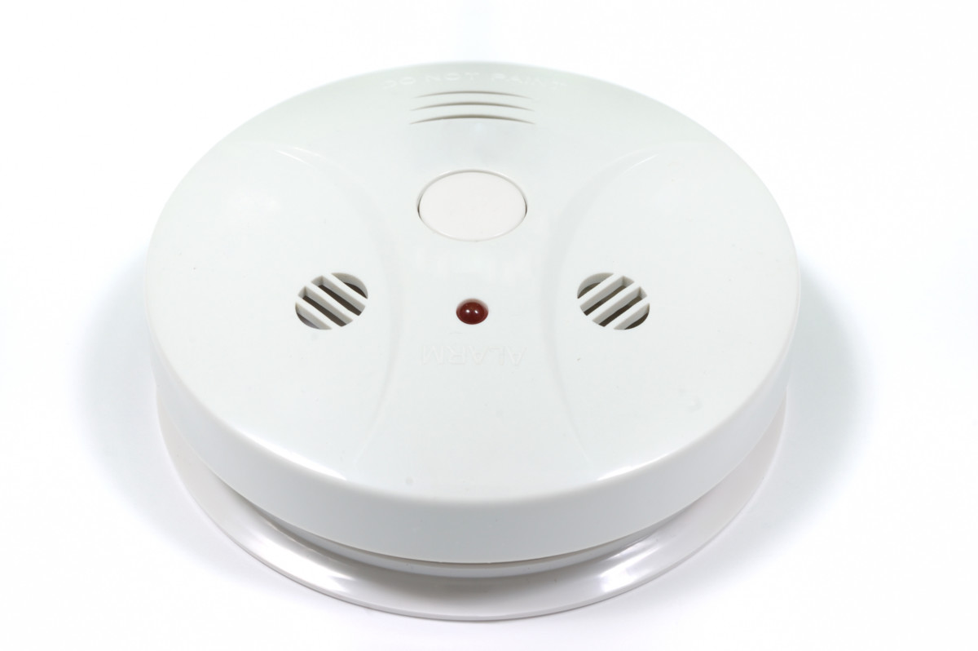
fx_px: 2036
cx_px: 489
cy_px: 326
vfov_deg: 18.2
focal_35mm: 75
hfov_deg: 27.0
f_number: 14
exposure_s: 1/500
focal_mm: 50
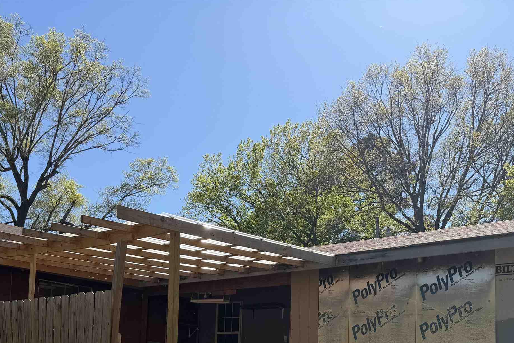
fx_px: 600
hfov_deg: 46.3
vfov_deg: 30.2
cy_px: 324
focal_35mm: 42
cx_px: 287
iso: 80
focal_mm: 6.76
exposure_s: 1/3145
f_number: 1.78
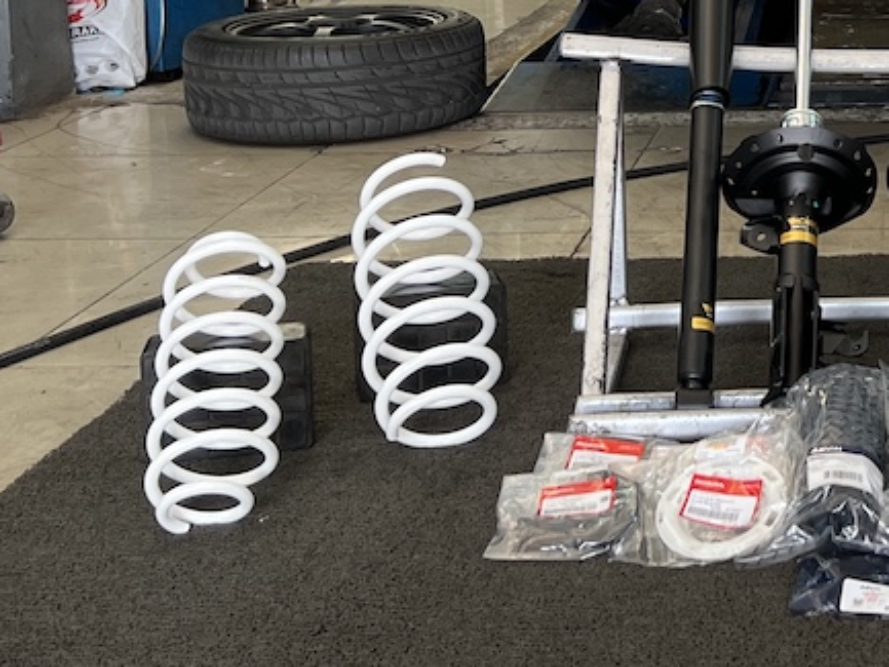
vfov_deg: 19.5
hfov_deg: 25.5
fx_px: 1850
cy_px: -84
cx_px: 916
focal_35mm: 72
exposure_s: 1/100
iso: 100
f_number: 1.5
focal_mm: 5.7
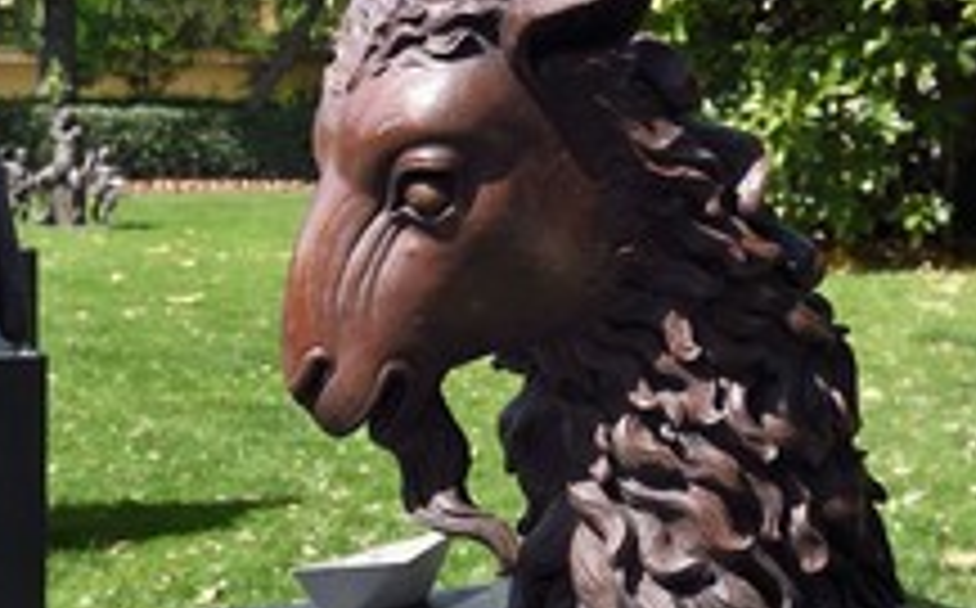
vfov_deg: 15.6
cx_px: 229
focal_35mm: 83
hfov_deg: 24.6
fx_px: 2205
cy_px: 176
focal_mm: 42
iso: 200
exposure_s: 1/250
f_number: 9
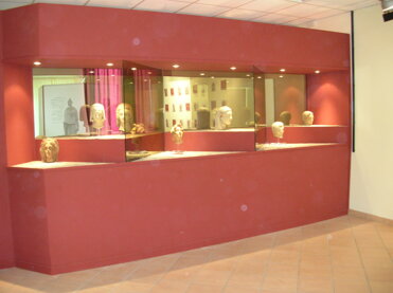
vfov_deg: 40.6
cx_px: 196
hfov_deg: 52.7
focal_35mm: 35
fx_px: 397
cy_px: 146
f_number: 2.8
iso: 200
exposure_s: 1/13.5
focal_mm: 5.8
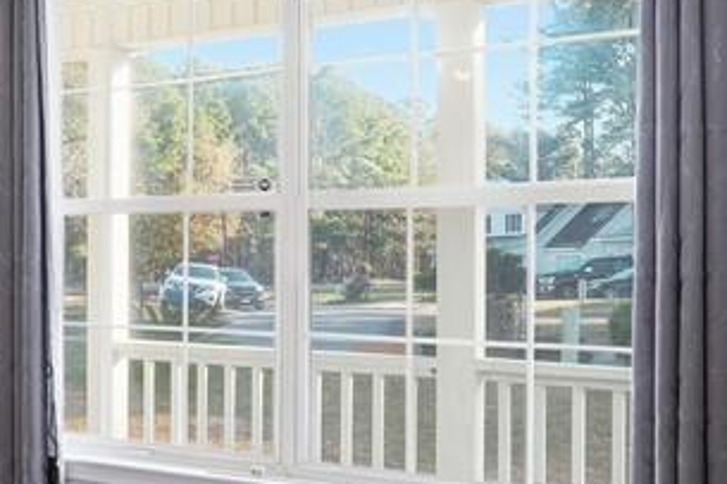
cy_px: 238
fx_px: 1150
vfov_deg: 23.8
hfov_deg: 30.2
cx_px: -135
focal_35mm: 57
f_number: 9
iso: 320
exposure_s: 1/100
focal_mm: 16
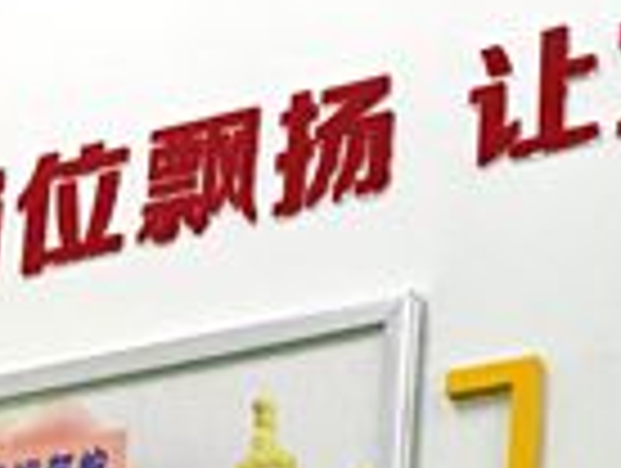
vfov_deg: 9.6
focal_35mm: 147
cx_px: 657
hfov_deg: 13.2
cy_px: 835
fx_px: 2642
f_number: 2.2
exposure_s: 1/8
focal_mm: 4.15
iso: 100
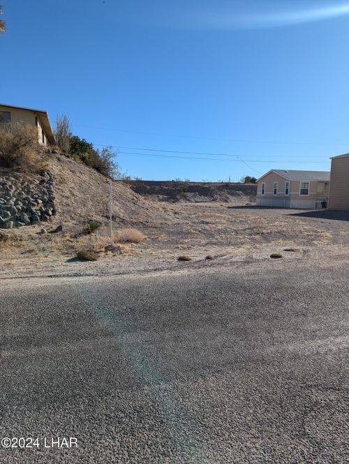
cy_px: 232
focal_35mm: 24
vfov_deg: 71.5
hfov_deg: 56.9
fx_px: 322
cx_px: 174
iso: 48
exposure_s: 1/2410
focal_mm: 6.81
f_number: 1.85
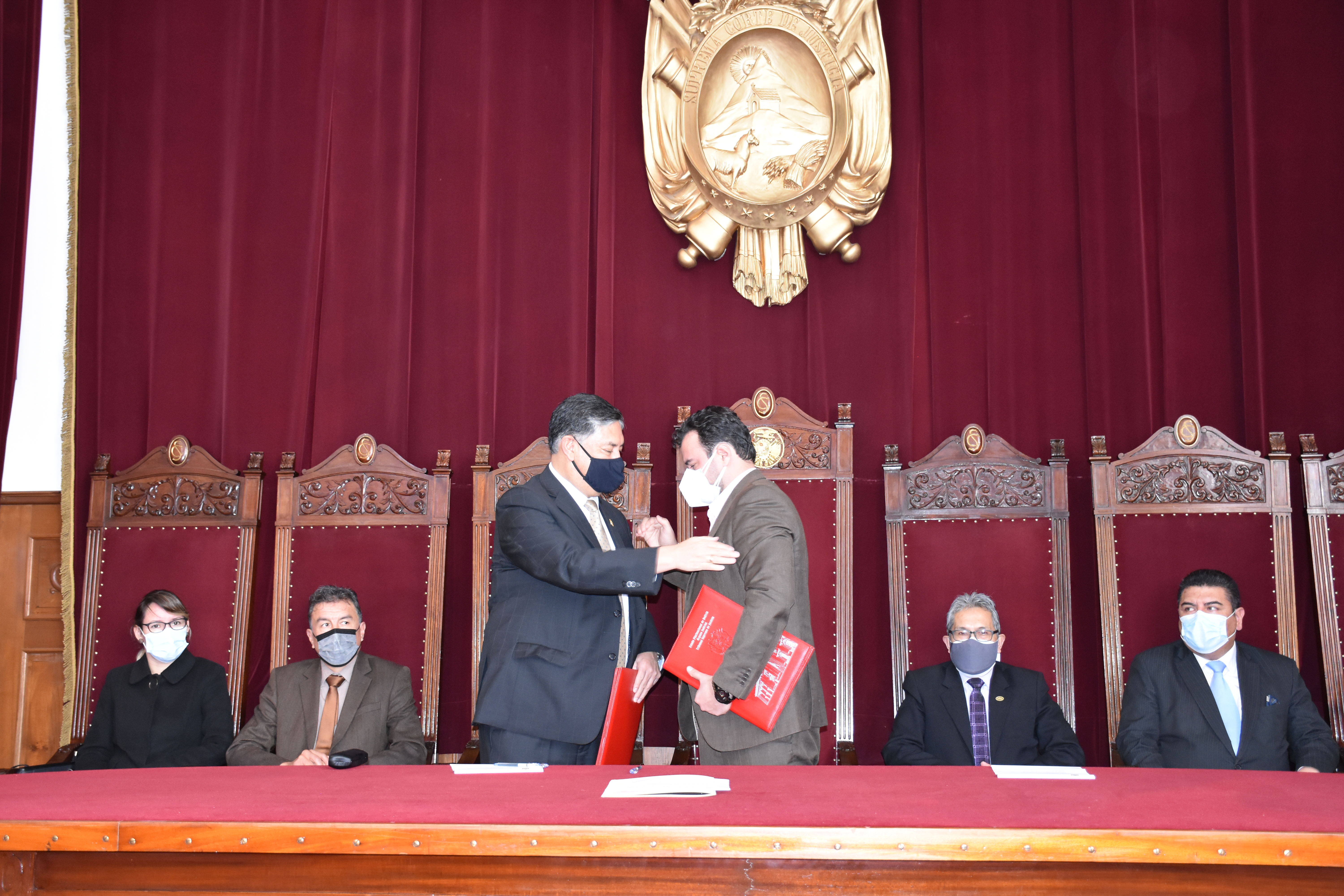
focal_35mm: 39
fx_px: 1456
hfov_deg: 49.6
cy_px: 448
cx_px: 672
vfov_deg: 34.2
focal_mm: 26
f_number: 3.8
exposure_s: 1/60
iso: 1600
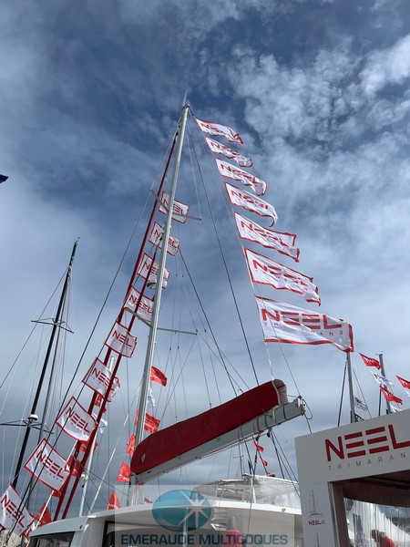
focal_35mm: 26
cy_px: 274
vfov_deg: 67.3
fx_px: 411
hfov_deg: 53.1
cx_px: 205
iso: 50
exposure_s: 1/10870
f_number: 1.6
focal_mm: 5.1
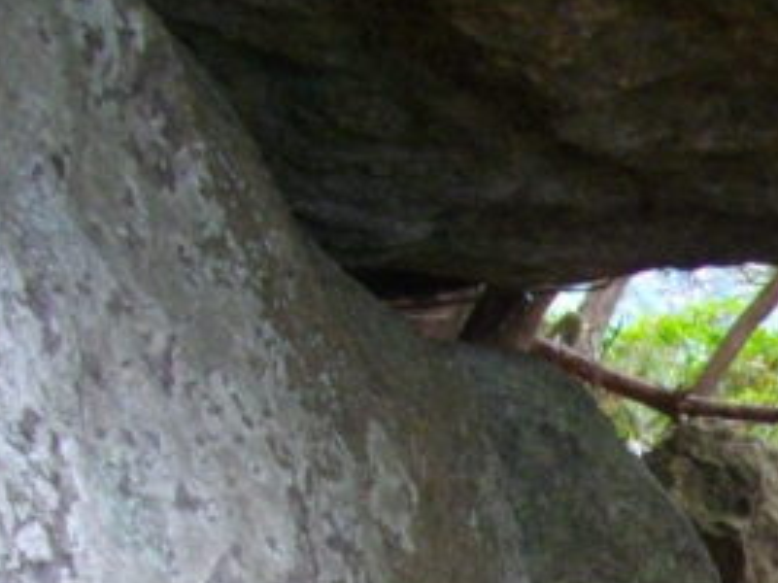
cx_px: 1314
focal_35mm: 142
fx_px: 3190
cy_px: 991
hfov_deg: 12.8
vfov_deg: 10.0
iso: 200
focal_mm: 6.2
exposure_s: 1/60
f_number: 2.8
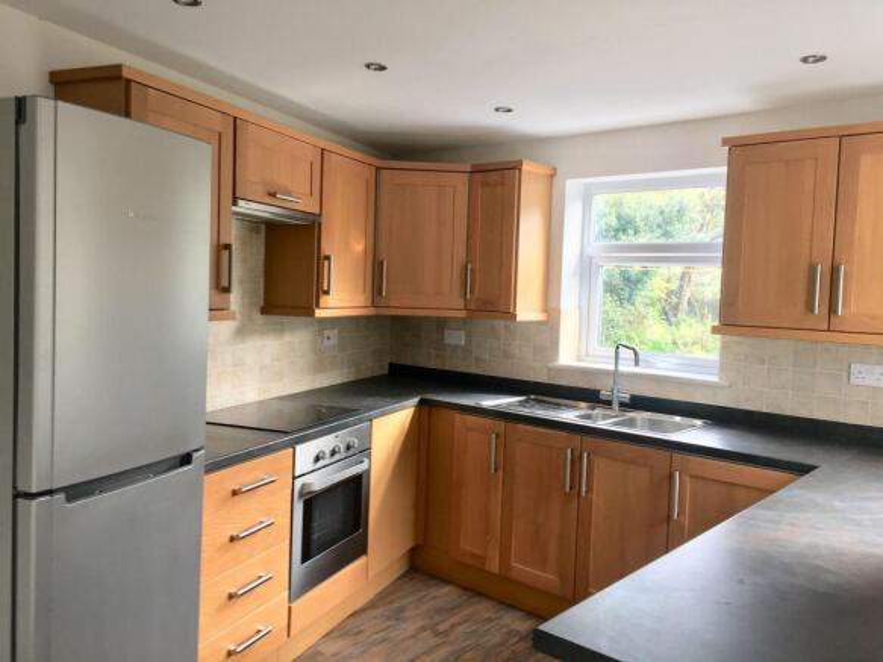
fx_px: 740
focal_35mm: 29
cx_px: 442
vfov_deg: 48.2
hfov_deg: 61.7
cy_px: 331
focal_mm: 4.15
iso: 32
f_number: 2.2
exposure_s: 1/50
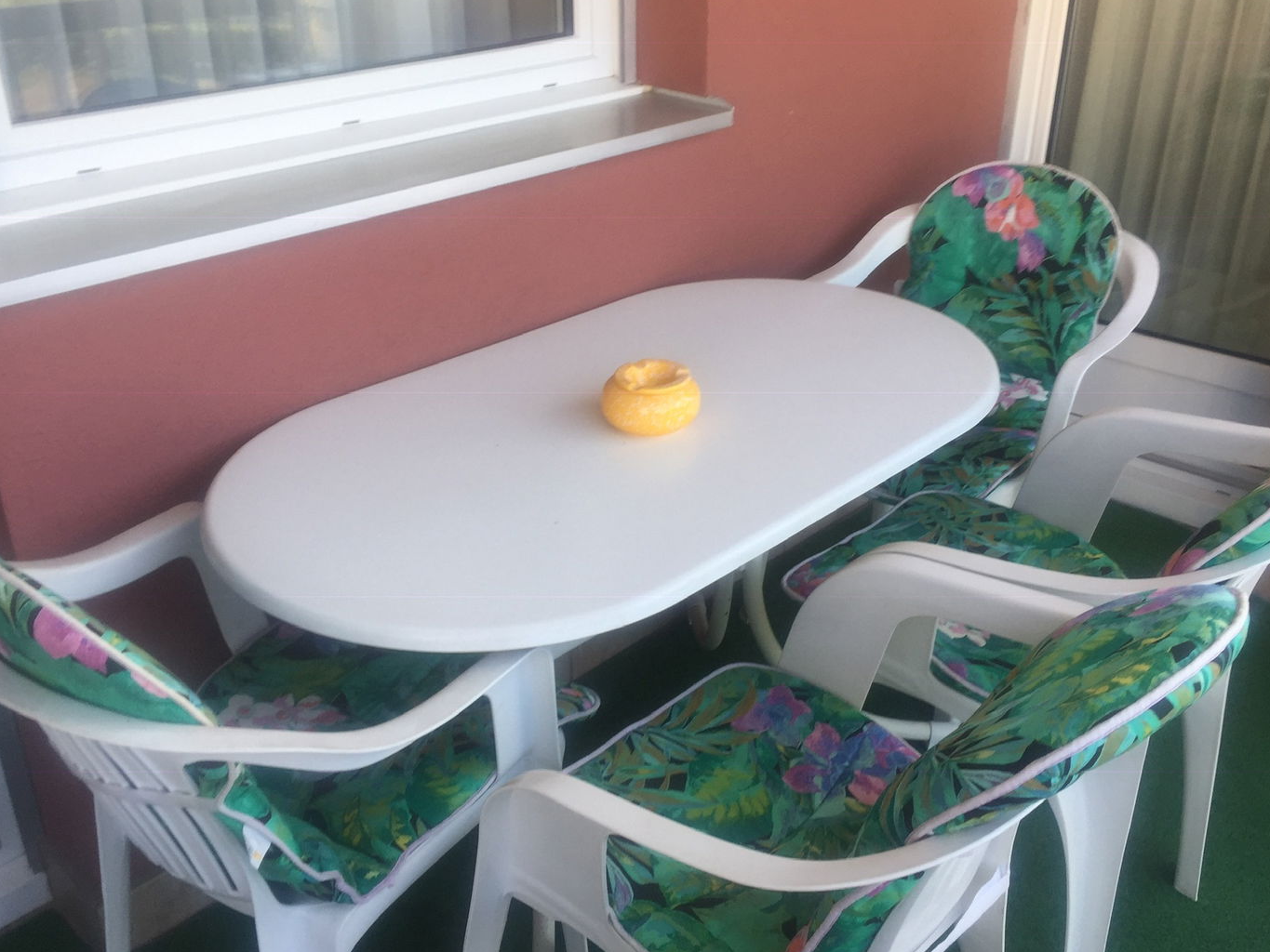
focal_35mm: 34
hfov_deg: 53.9
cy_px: 485
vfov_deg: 41.8
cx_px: 651
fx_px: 1248
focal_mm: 4.15
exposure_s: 1/145
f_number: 2.2
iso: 32
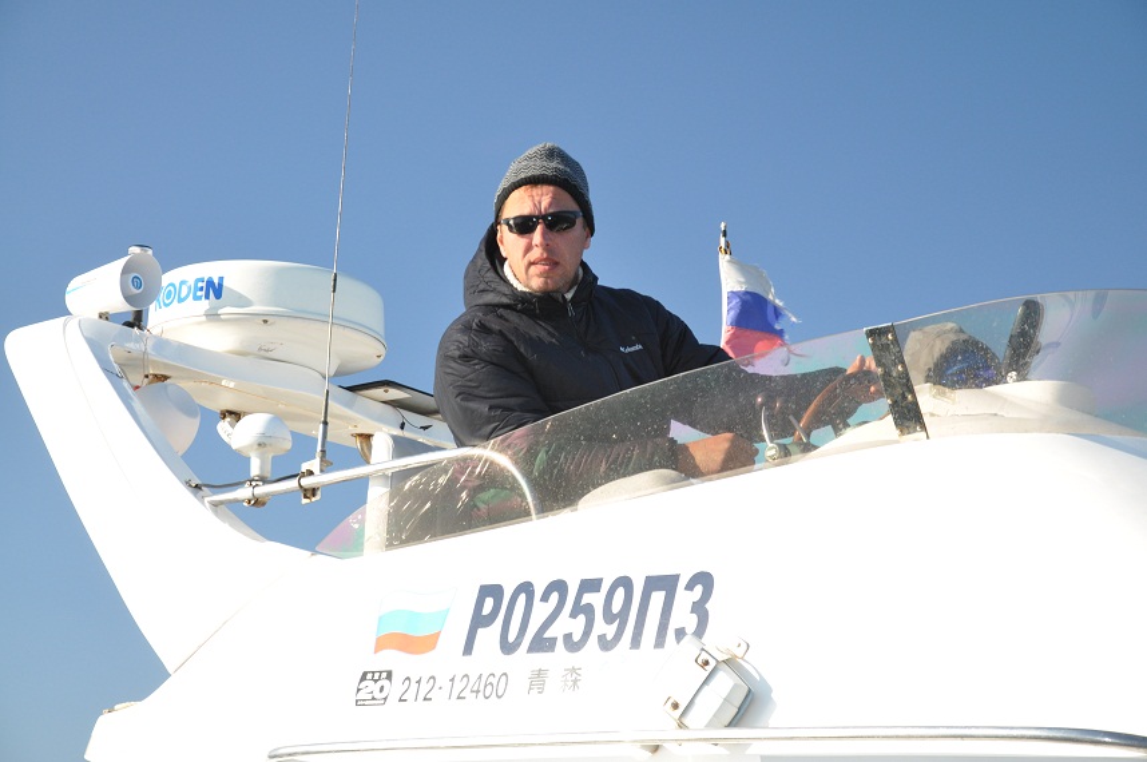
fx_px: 2960
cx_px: 574
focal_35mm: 93
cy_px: 381
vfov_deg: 14.7
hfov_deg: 21.9
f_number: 13
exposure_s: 1/200
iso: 400
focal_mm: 62
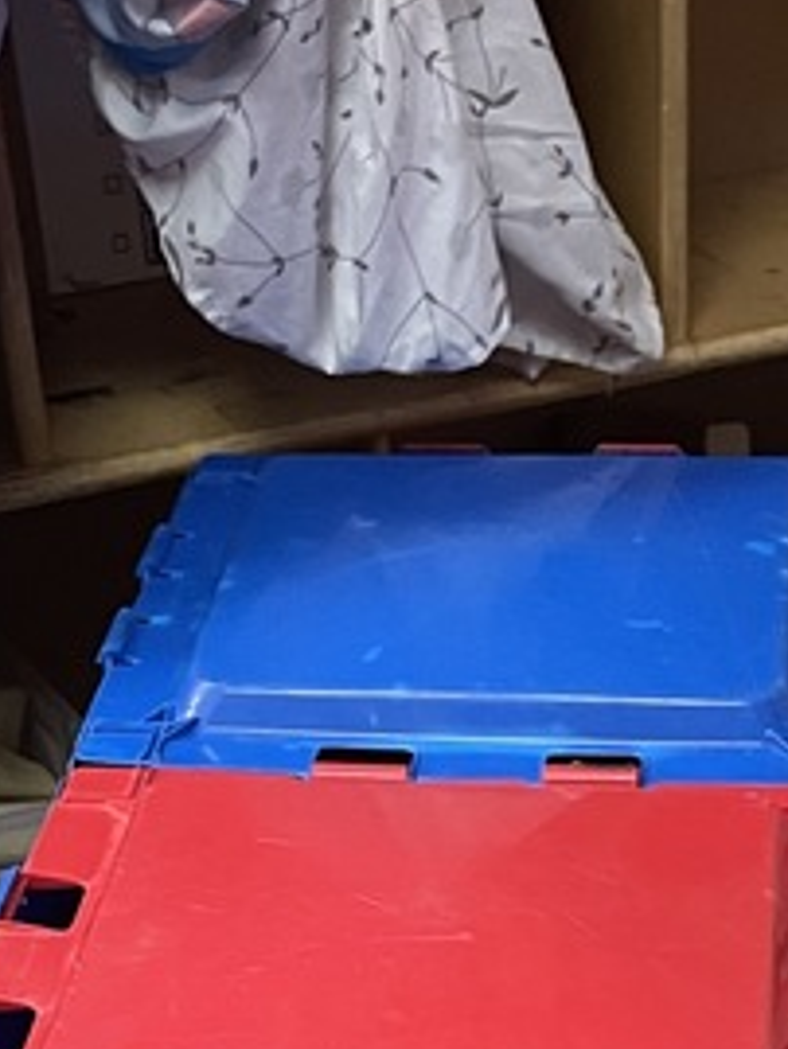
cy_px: 1790
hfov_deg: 14.8
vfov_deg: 16.9
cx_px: 726
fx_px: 3002
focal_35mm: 99
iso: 320
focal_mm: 4.2
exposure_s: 1/60
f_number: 1.6
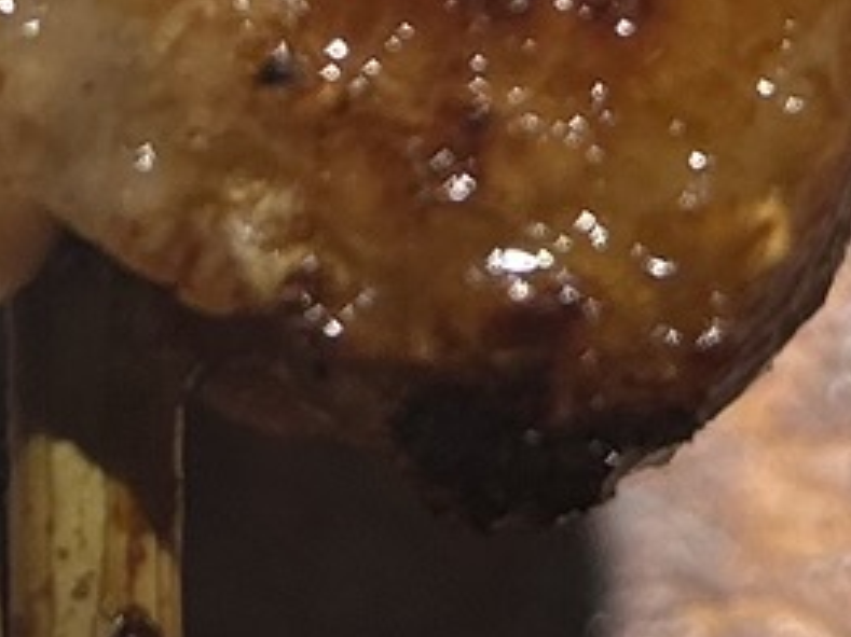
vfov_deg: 7.2
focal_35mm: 198
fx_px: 4865
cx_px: 434
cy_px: -734
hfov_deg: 10.0
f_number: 1.5
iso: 32
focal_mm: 5.7
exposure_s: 1/106
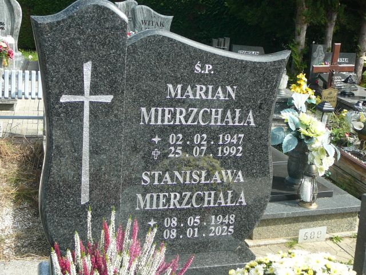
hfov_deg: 40.4
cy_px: 138
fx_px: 497
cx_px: 183
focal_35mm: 47
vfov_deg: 30.9
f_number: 3.3
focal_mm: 7
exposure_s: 1/320
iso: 80
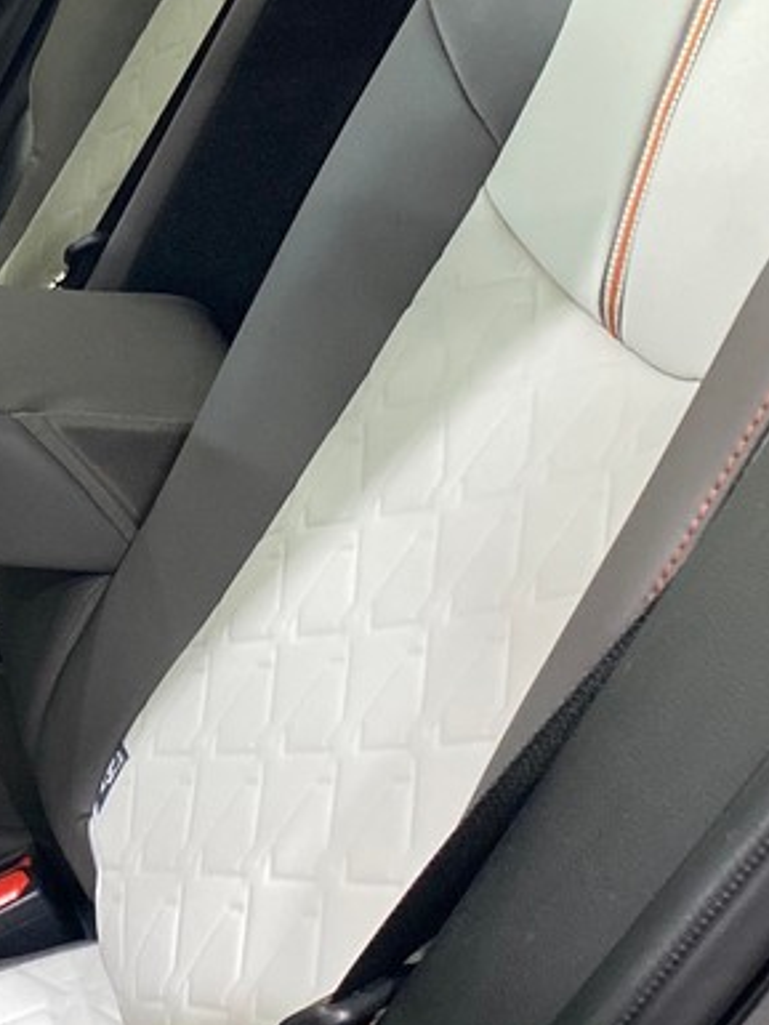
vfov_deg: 21.7
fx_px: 2664
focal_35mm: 90
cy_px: 409
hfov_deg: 15.7
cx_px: -178
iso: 400
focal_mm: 4.25
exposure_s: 1/60
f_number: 1.8
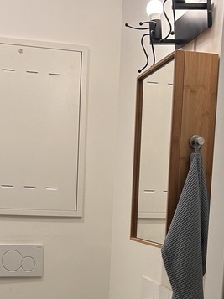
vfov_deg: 33.2
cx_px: 86
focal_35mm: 56
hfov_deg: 26.0
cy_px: 250
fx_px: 484
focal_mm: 5.7
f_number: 1.5
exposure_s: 1/100
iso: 80
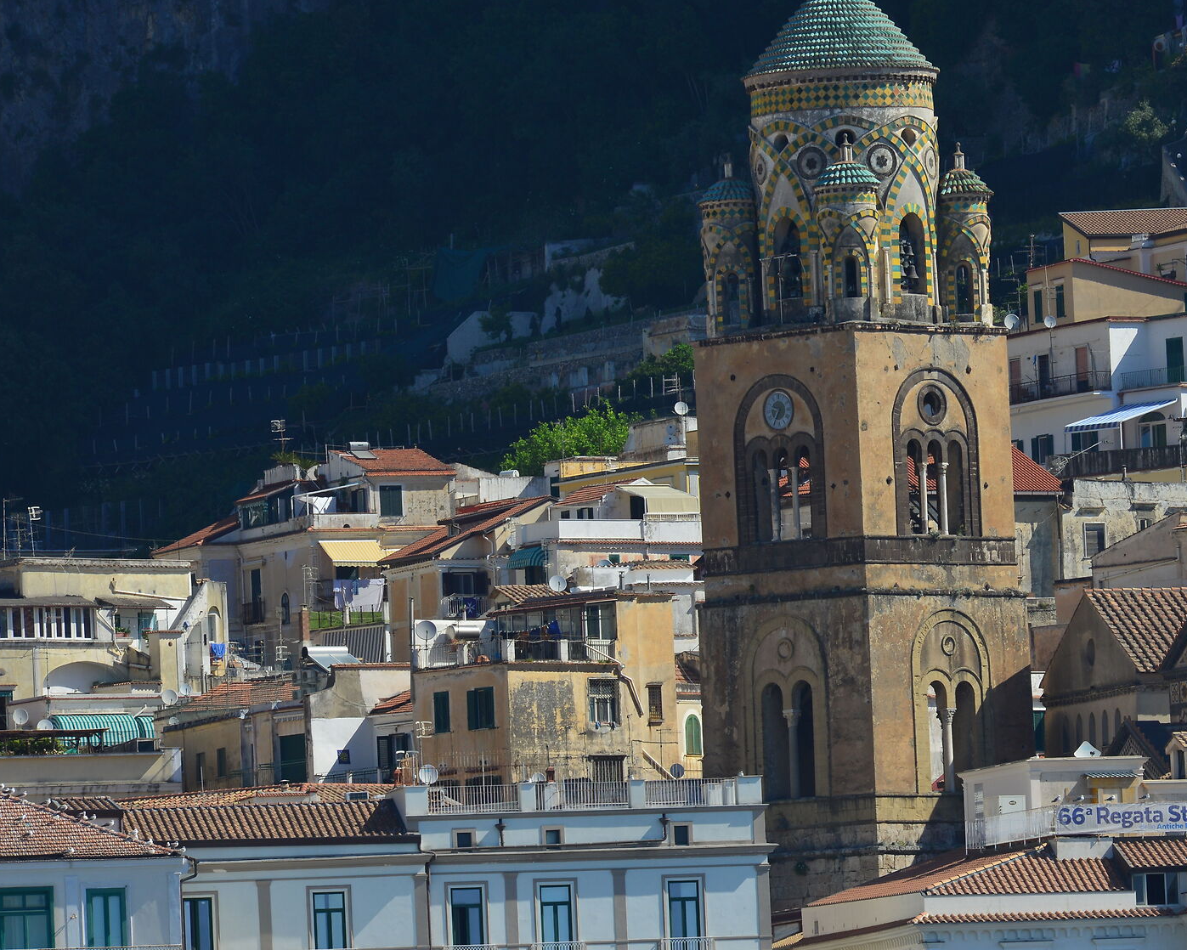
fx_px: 13035
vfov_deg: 4.2
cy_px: 509
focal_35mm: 371
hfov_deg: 5.2
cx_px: 913
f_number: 11
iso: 160
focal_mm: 230
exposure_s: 1/250
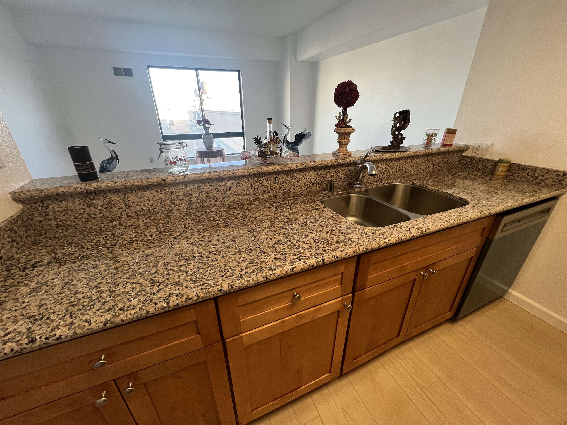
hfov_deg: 106.2
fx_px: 213
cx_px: 284
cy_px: 212
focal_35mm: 13
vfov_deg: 89.9
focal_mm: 1.57
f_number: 1.8
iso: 160
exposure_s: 1/120
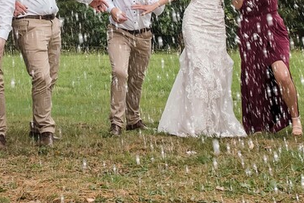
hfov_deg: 22.3
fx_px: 769
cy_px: -114
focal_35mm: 91
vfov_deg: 14.0
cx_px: 181
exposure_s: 1/200
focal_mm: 29
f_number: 6.3
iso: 1000
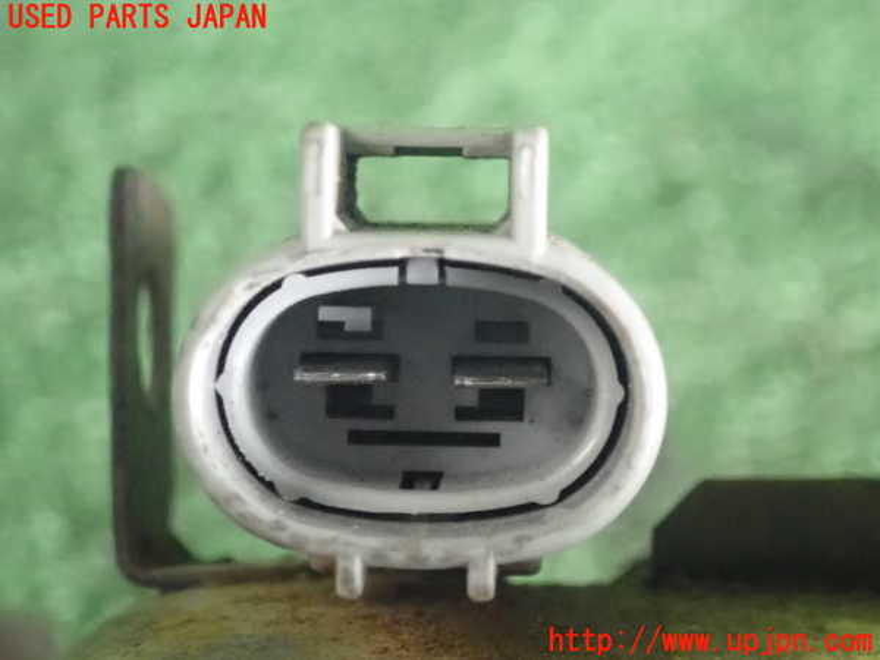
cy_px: 330
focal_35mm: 100
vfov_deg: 14.8
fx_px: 2542
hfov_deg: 19.6
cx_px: 440
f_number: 4.9
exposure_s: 1/100
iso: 4000
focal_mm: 18
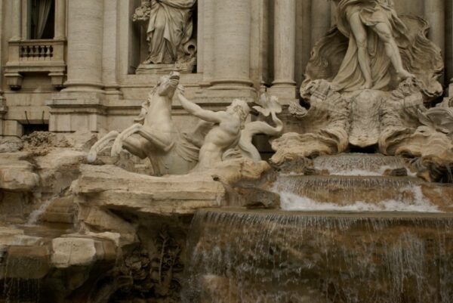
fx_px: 756
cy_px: 152
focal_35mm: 60
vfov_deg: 22.7
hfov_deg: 33.4
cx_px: 226
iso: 100
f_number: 9
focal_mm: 40
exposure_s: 1/160
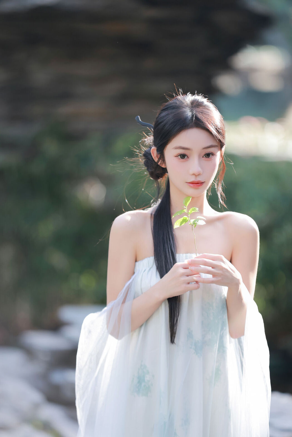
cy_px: 218
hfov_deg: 6.9
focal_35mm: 199
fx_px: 2421
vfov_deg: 10.3
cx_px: 146
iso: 500
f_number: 2.8
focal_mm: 200
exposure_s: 1/800
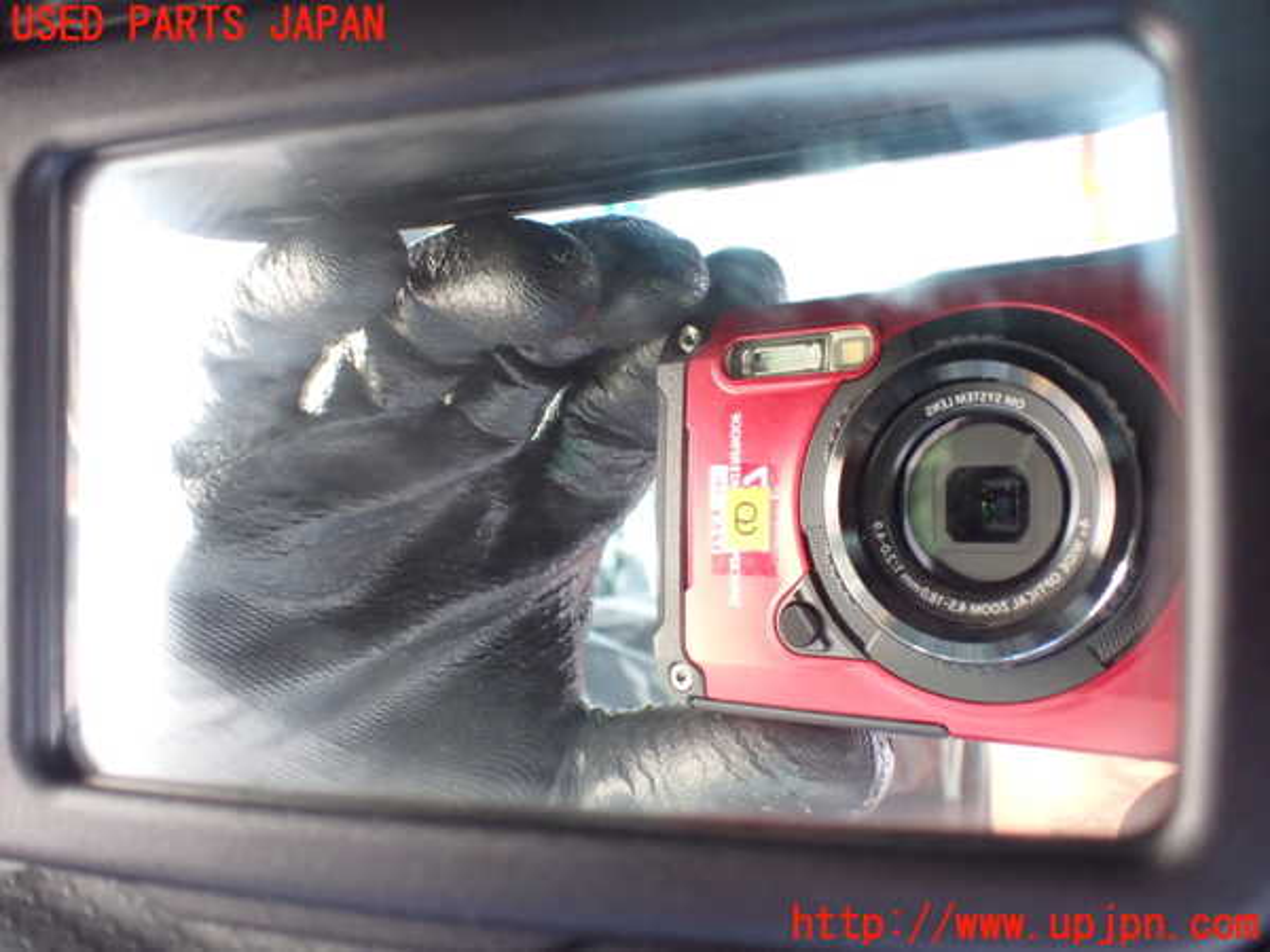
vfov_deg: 46.8
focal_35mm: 30
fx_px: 1101
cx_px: 635
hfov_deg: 60.0
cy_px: 476
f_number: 2.3
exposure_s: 1/60
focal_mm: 5.4
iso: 800
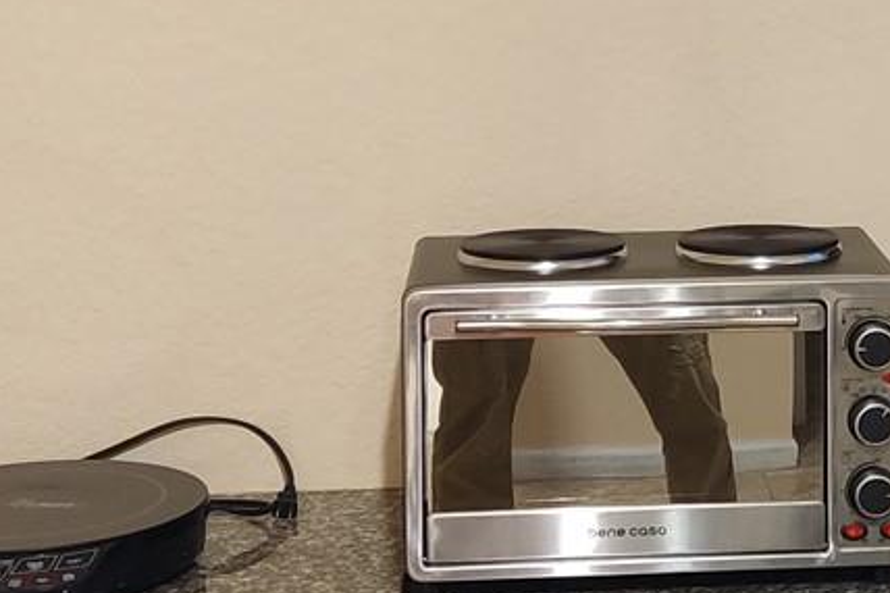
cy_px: 23
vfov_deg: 12.9
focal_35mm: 105
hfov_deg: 19.0
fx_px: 2595
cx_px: 842
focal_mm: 4.71
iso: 847
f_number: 1.79
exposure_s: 1/25
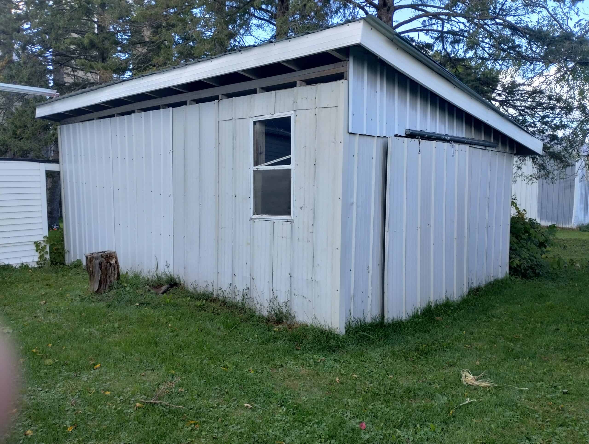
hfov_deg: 63.4
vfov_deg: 49.9
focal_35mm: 28
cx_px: 294
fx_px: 477
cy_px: 222
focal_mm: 4.27
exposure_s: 1/120
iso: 104
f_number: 1.8
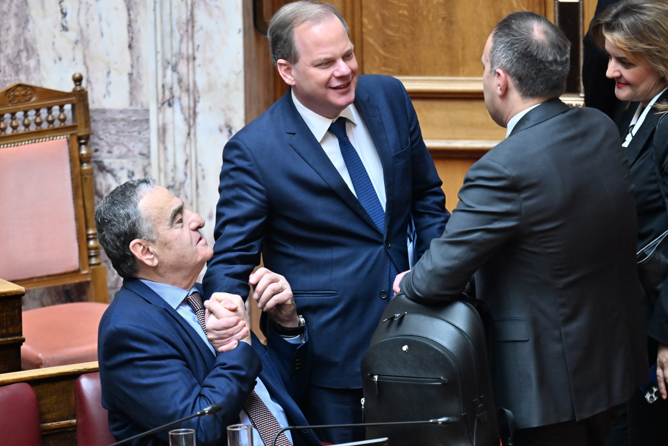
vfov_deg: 2.8
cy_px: 227
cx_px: 343
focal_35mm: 494
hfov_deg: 4.2
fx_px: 9167
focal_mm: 480
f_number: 6
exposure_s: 1/250
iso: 5000
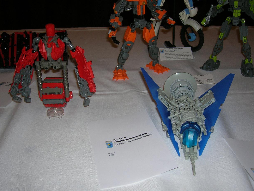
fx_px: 279
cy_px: 100
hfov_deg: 49.0
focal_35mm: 38
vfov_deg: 37.7
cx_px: 125
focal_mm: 6
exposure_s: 1/60.1
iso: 50
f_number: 2.9
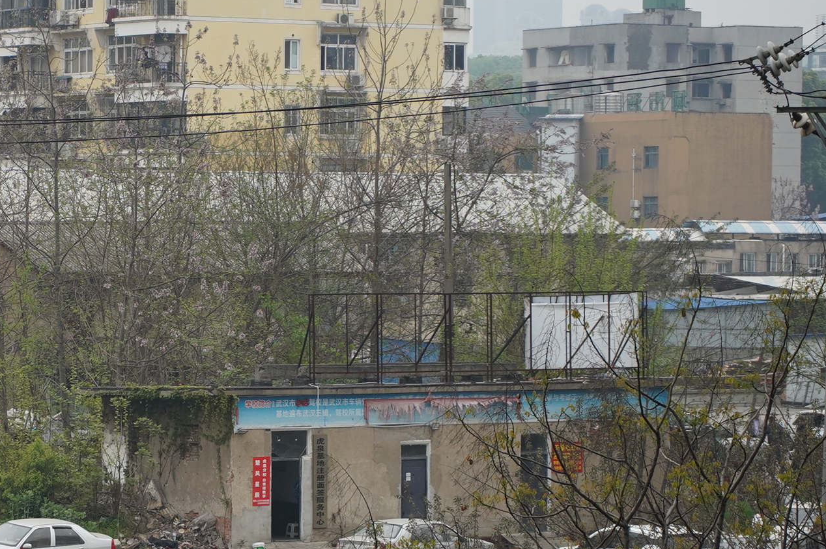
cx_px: 23
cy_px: 529
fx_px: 3805
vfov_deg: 8.2
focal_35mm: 166
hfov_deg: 12.3
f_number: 5.6
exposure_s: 1/1250
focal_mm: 70
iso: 800
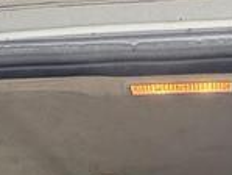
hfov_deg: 22.9
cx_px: 188
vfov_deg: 11.2
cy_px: 520
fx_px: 563
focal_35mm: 84
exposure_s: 1/99
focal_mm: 2.22
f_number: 2.2
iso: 200
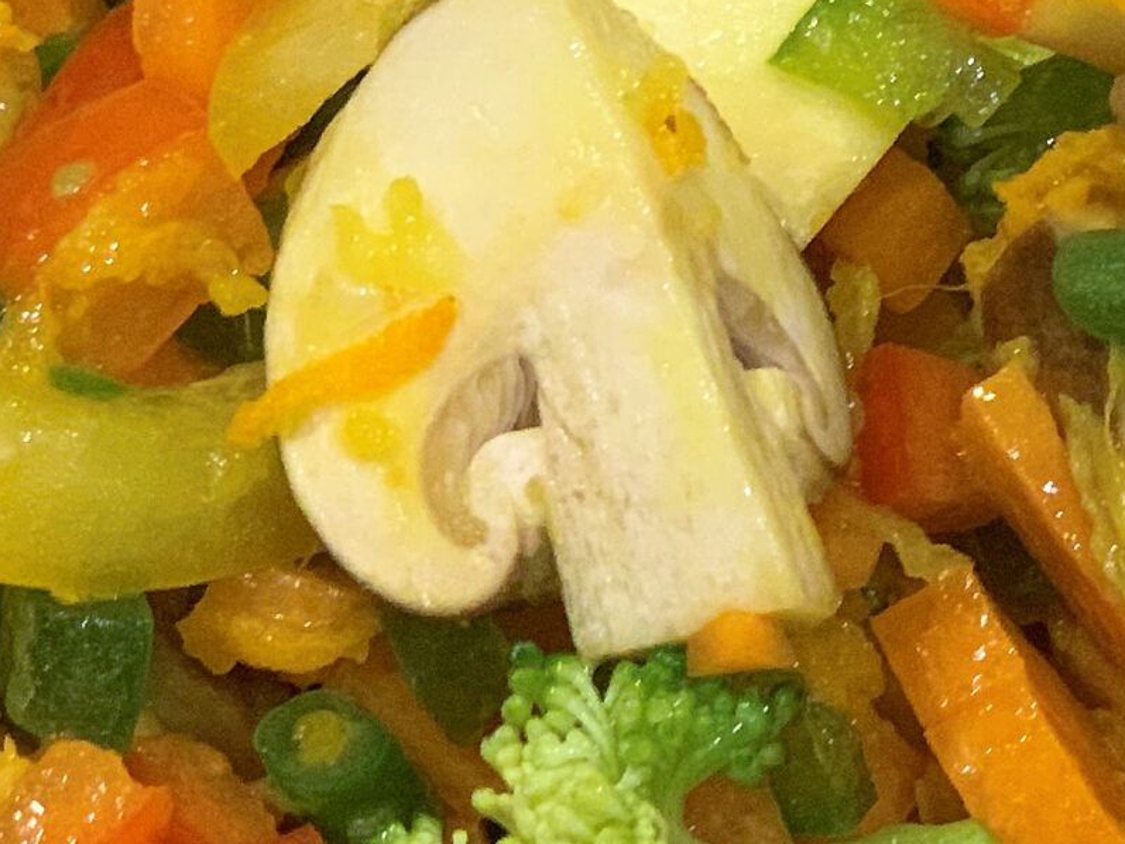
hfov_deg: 11.8
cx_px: 1004
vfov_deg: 8.9
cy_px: 652
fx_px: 5428
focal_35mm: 167
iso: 200
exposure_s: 1/50
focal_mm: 6
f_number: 2.4
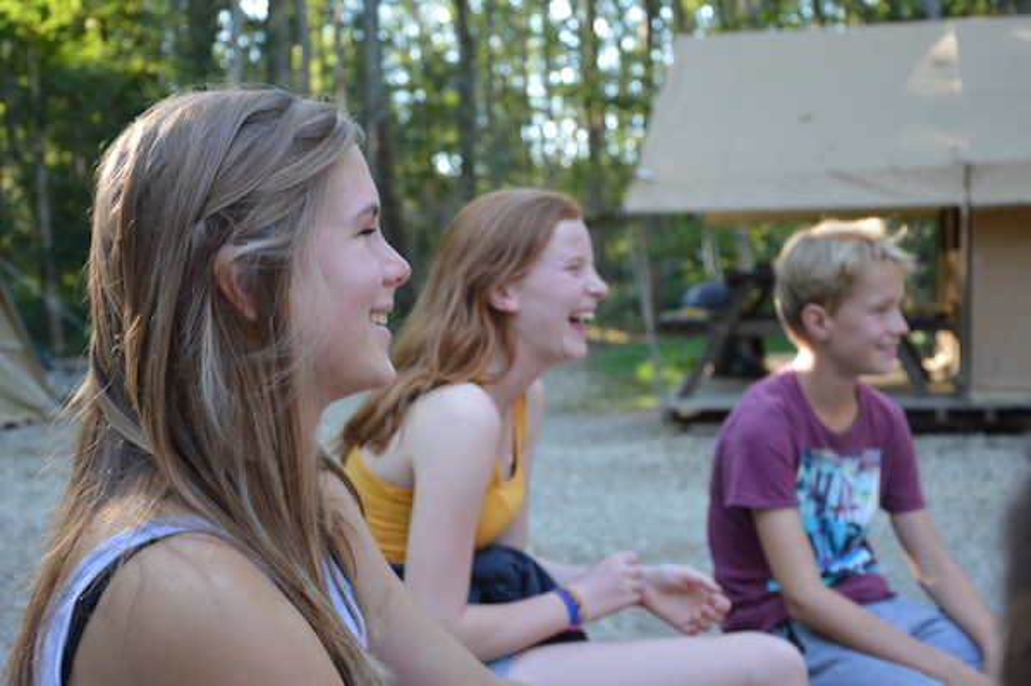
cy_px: 343
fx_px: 1717
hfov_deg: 33.4
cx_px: 516
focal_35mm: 60
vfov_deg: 22.6
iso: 500
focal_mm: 40
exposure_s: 1/60
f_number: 4.5
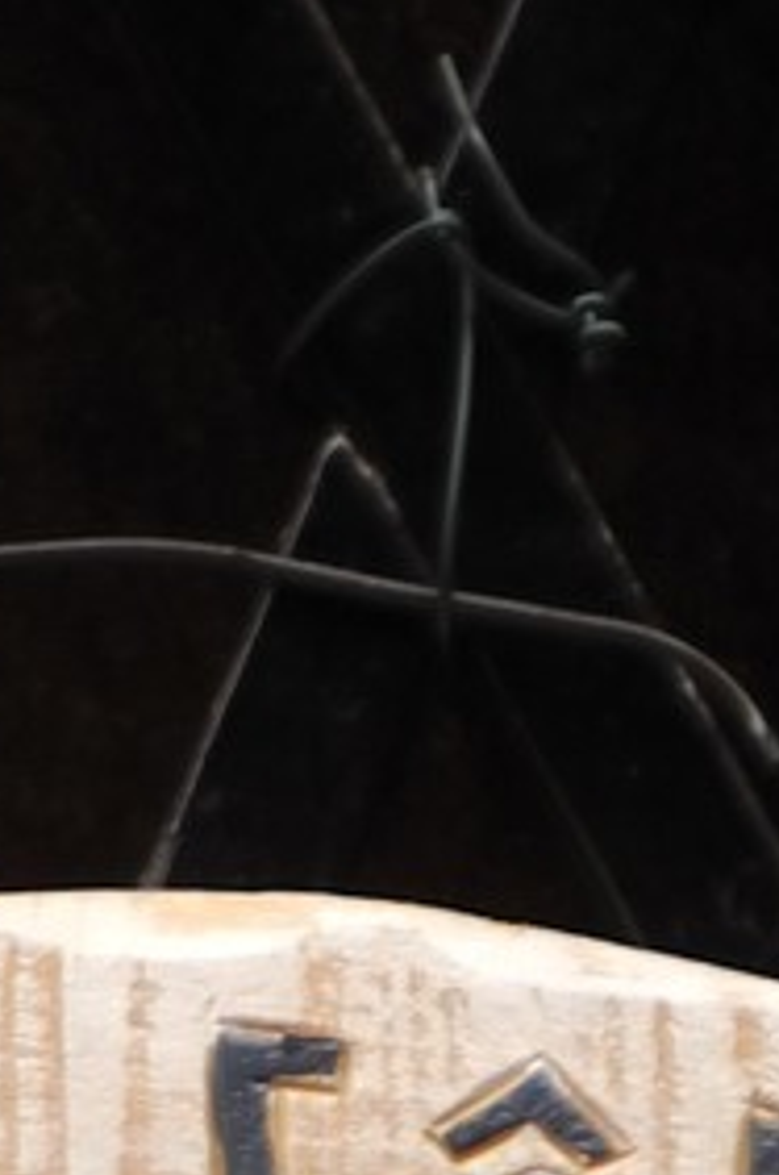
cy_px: 3188
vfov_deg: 3.4
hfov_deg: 2.3
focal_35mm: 596
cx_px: -50
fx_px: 19415
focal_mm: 70
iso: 200
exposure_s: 1/80
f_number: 3.2
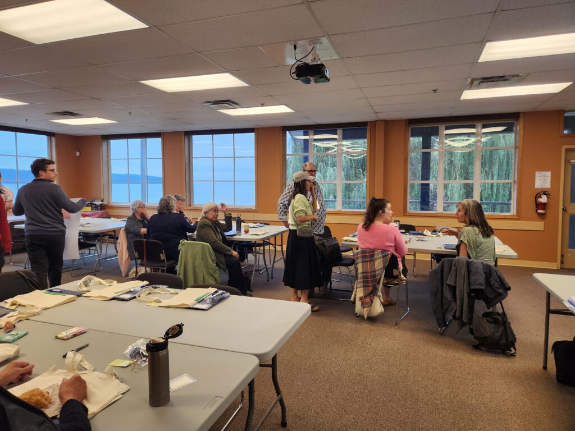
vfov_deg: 58.9
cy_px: 216
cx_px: 288
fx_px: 382
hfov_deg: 73.9
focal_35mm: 23
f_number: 1.8
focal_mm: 5.4
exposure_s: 1/180
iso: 125
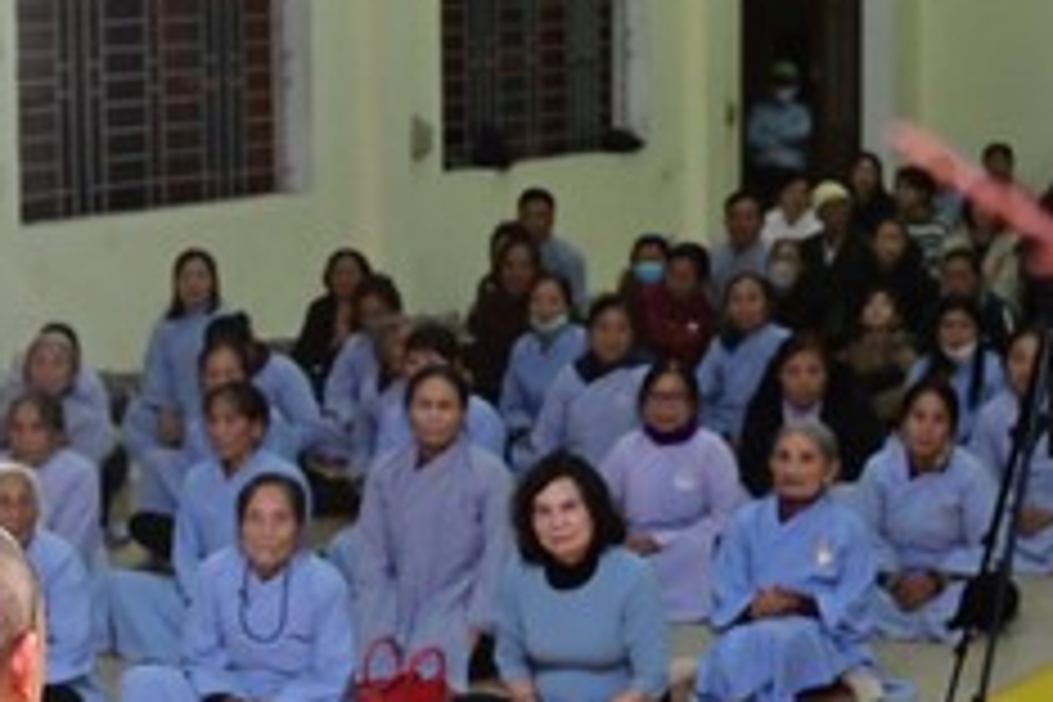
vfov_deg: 11.2
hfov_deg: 16.7
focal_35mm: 122
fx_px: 3568
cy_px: 616
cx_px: 288
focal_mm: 44
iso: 2000
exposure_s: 1/160
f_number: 5.6
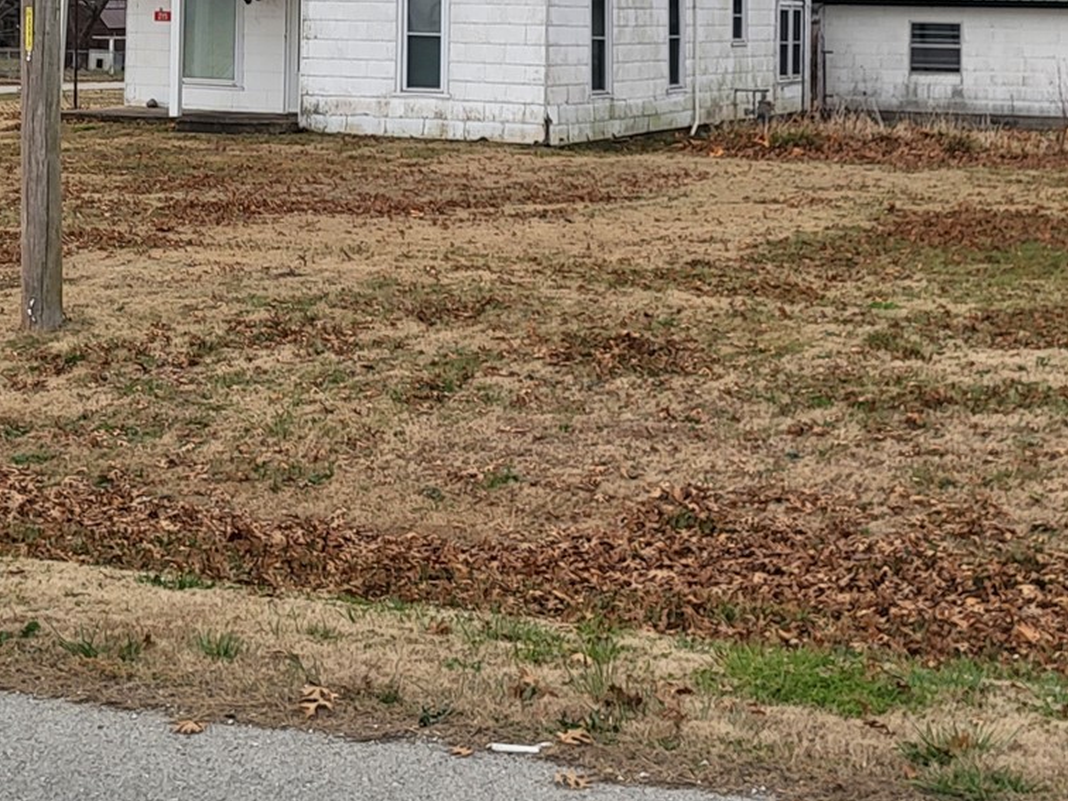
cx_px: 757
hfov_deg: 29.1
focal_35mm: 66
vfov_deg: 21.6
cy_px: 42
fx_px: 2036
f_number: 1.8
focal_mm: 5.4
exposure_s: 1/138
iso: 40
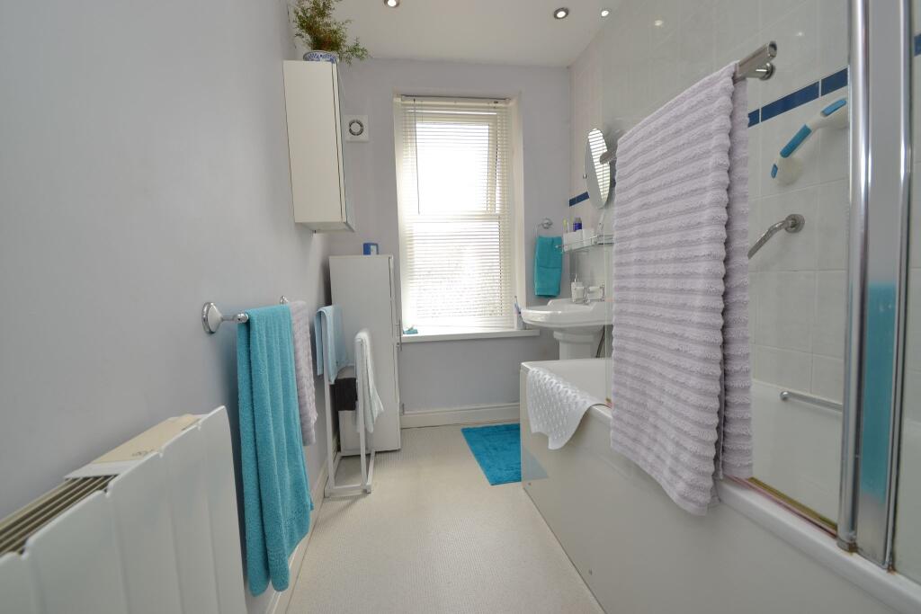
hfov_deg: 100.4
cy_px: 307
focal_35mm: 15
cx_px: 460
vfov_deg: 77.3
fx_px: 384
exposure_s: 1/125
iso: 180
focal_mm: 10
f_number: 5.6
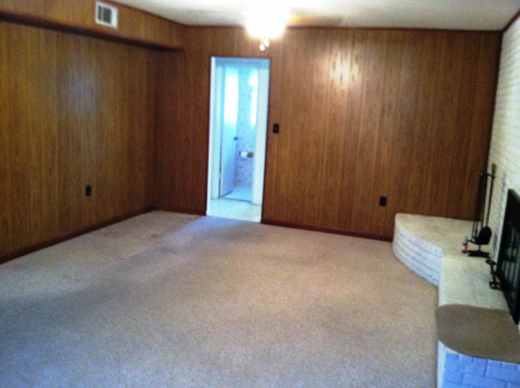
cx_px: 260
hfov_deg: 52.7
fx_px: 525
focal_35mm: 35
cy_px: 194
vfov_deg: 40.6
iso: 500
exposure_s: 1/17
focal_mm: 3.85
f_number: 2.8
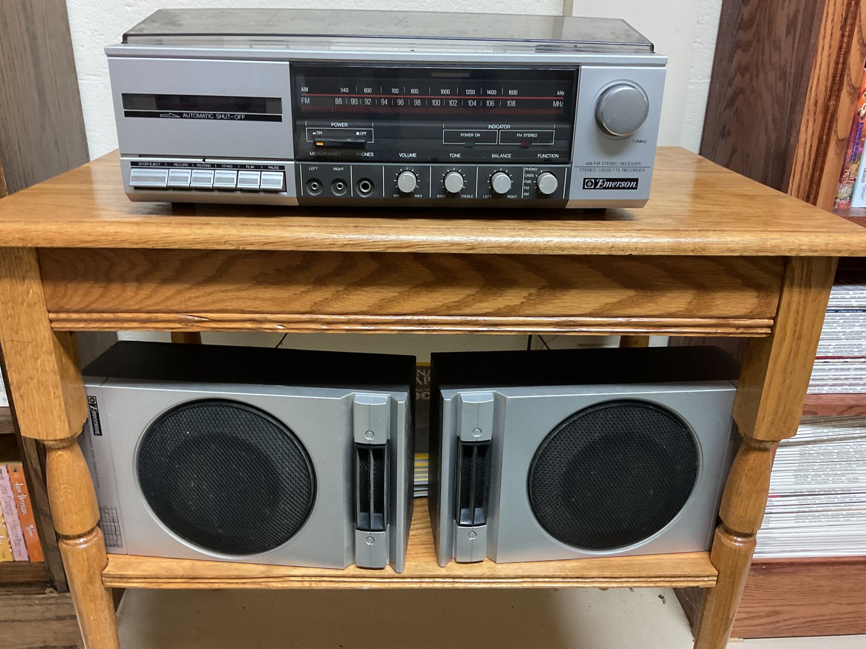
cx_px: 433
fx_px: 726
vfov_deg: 48.2
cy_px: 324
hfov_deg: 61.7
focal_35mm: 29
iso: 200
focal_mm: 3
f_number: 1.8
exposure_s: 1/40
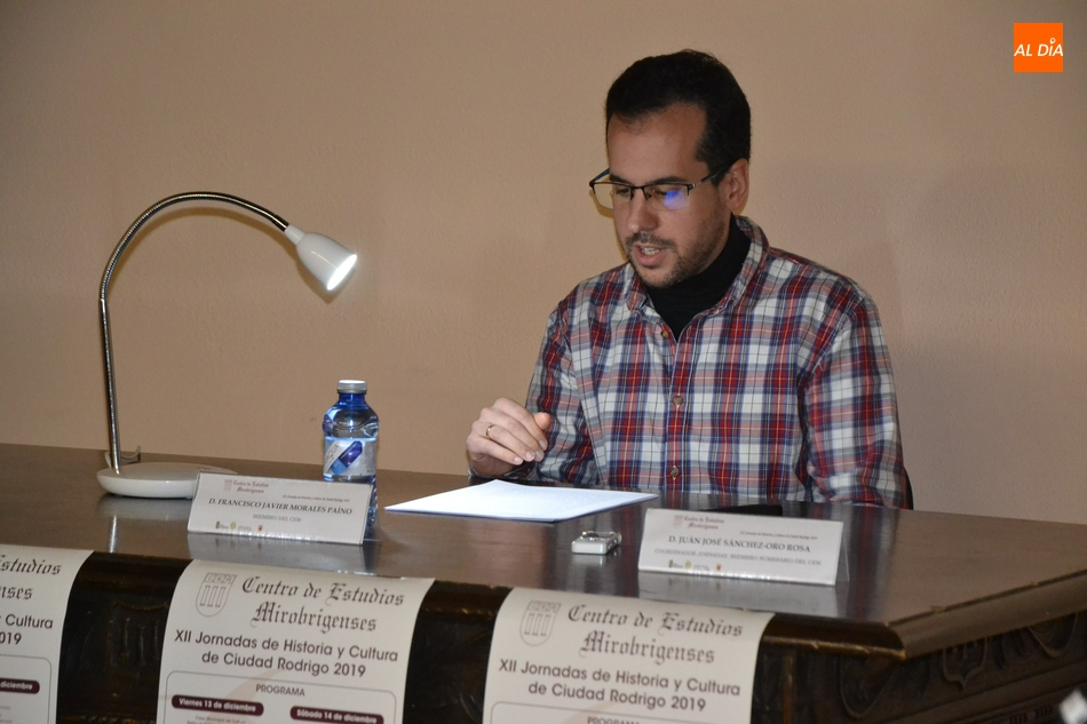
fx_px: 4438
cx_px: 544
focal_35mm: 147
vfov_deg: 9.3
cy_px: 362
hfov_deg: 14.0
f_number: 7.1
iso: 3200
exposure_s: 1/60
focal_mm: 98
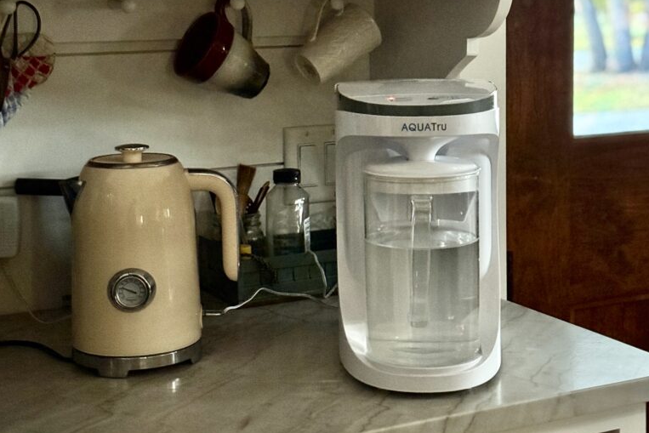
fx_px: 1208
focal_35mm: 67
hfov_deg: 30.1
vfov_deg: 20.2
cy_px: 132
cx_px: 325
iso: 640
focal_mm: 6.76
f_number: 1.78
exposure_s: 1/30
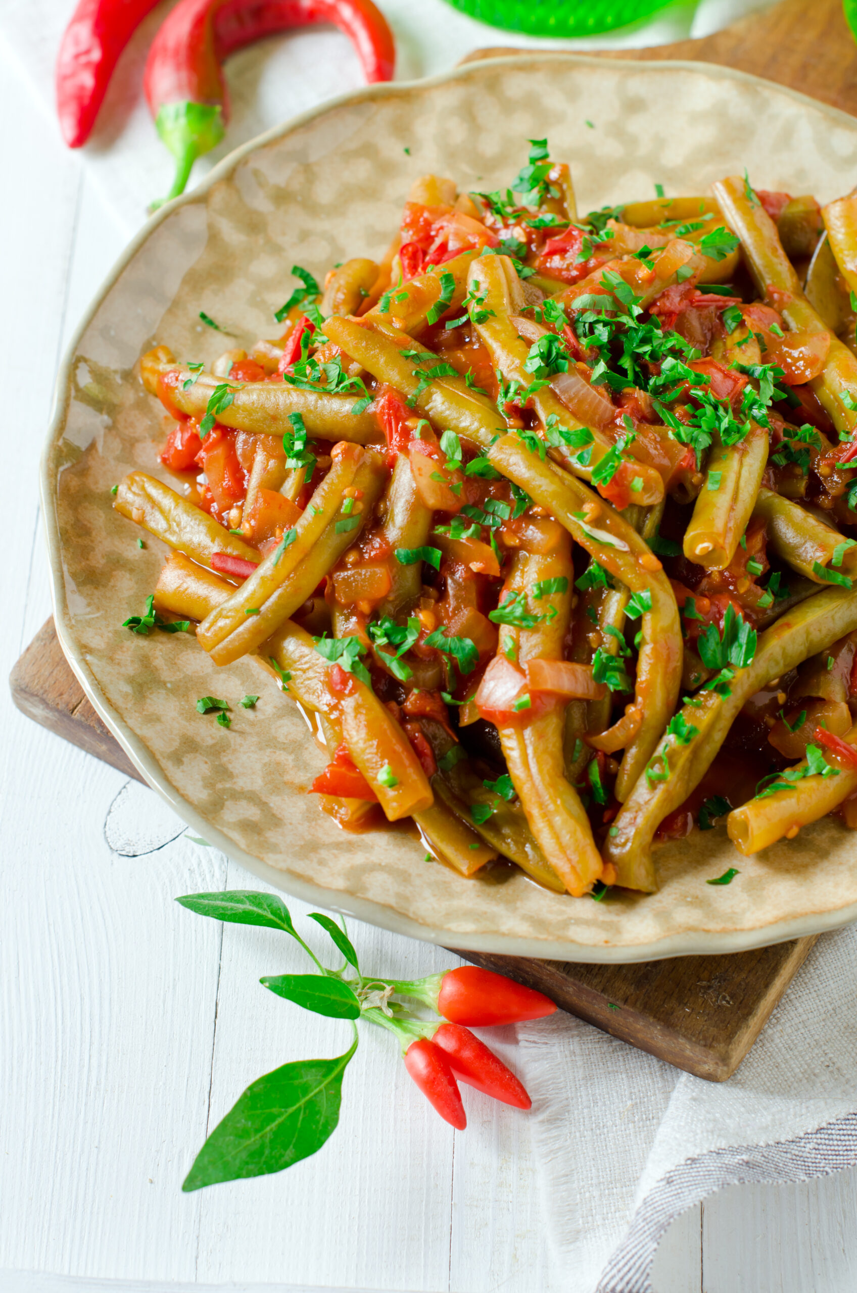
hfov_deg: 18.1
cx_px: 428
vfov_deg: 27.0
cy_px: 646
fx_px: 2690
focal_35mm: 75
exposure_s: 1/15
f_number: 5.6
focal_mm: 50
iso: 125
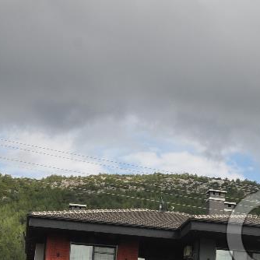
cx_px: 284
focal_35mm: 99
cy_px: 246
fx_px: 841
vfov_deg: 17.3
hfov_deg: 17.0
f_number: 10
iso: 250
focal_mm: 26
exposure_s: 1/250
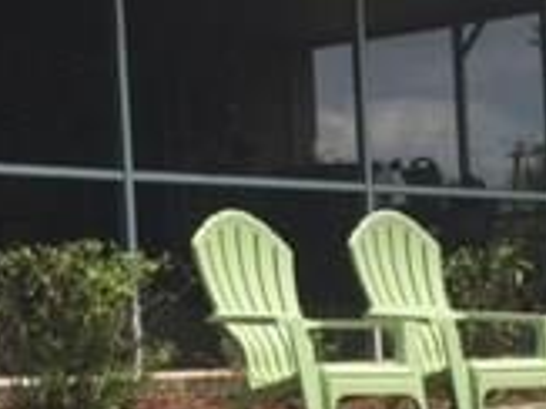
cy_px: 318
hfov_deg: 17.3
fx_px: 1797
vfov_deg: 12.9
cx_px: 298
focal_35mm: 114
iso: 32
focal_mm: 4.15
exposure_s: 1/3049
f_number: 2.2
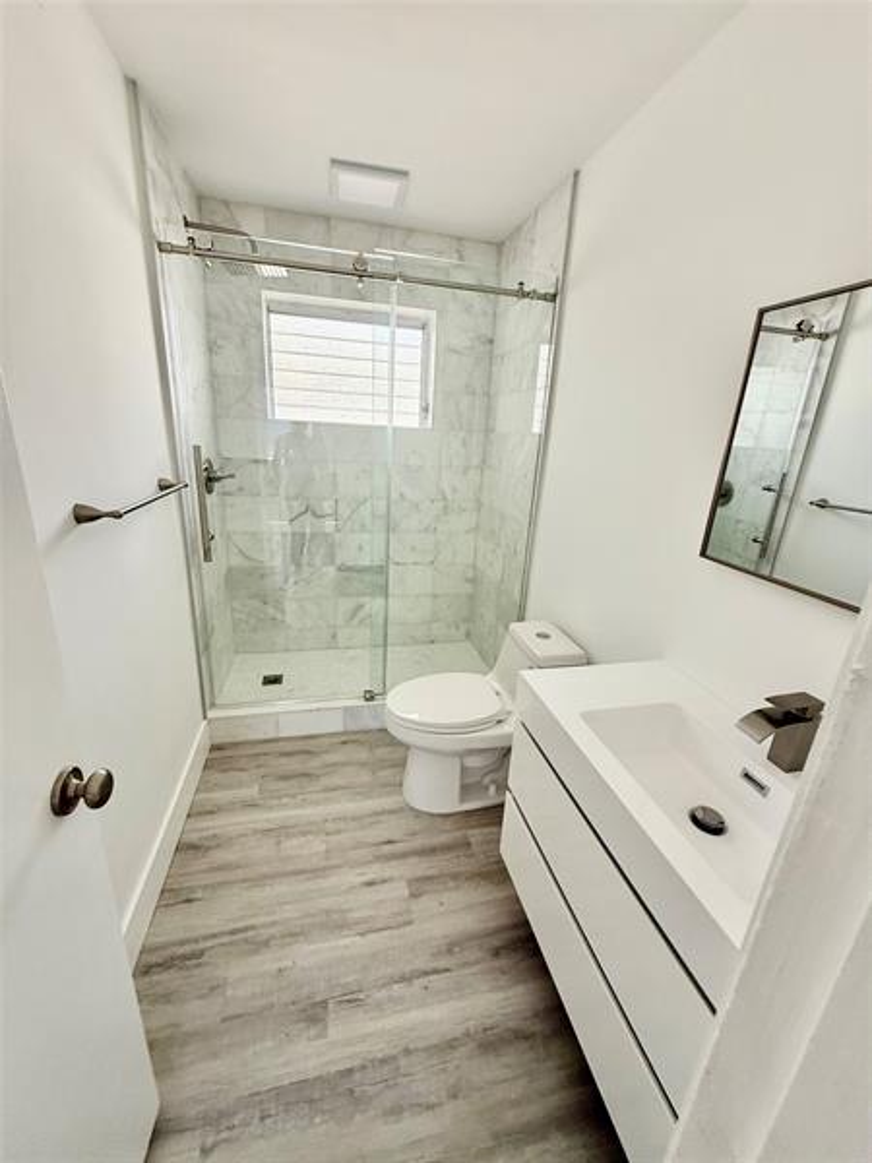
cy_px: 582
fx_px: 470
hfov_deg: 85.7
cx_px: 436
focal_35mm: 14
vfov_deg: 102.1
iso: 160
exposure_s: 1/99
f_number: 2.2
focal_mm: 2.22
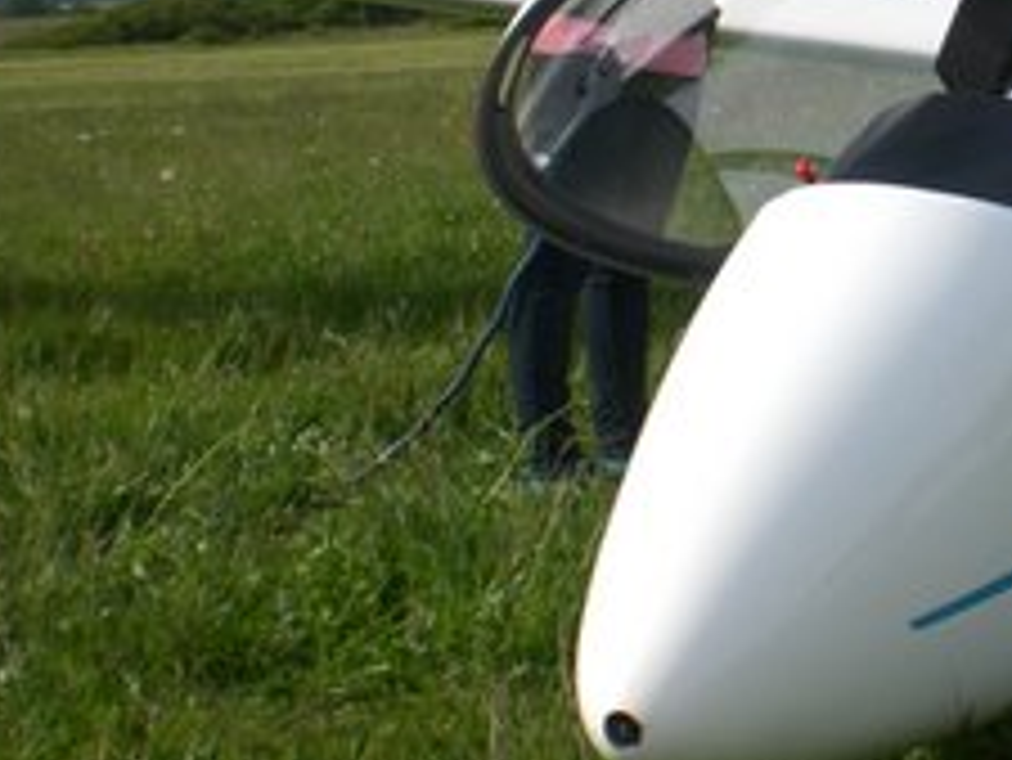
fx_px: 2369
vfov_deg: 17.8
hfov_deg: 23.1
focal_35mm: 81
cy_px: 22
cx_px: 1012
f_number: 4.4
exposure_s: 1/500
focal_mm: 6.3
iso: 50
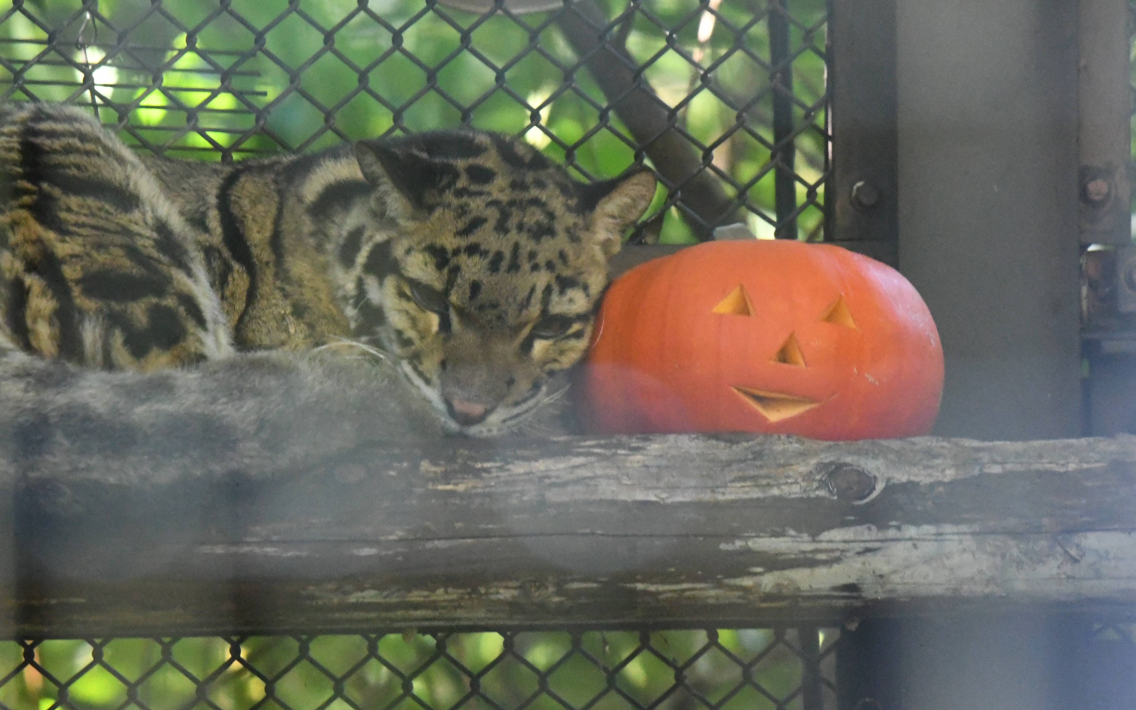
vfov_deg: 1.9
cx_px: 559
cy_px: 353
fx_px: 21734
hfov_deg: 3.0
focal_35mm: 702
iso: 12800
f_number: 6.3
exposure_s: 1/200
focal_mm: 370
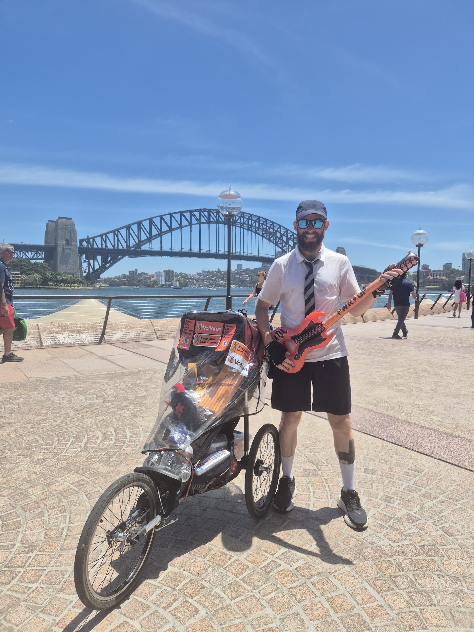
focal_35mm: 23
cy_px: 316
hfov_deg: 58.9
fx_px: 420
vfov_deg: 73.9
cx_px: 237
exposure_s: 1/1832
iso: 25
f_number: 1.8
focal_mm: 5.4
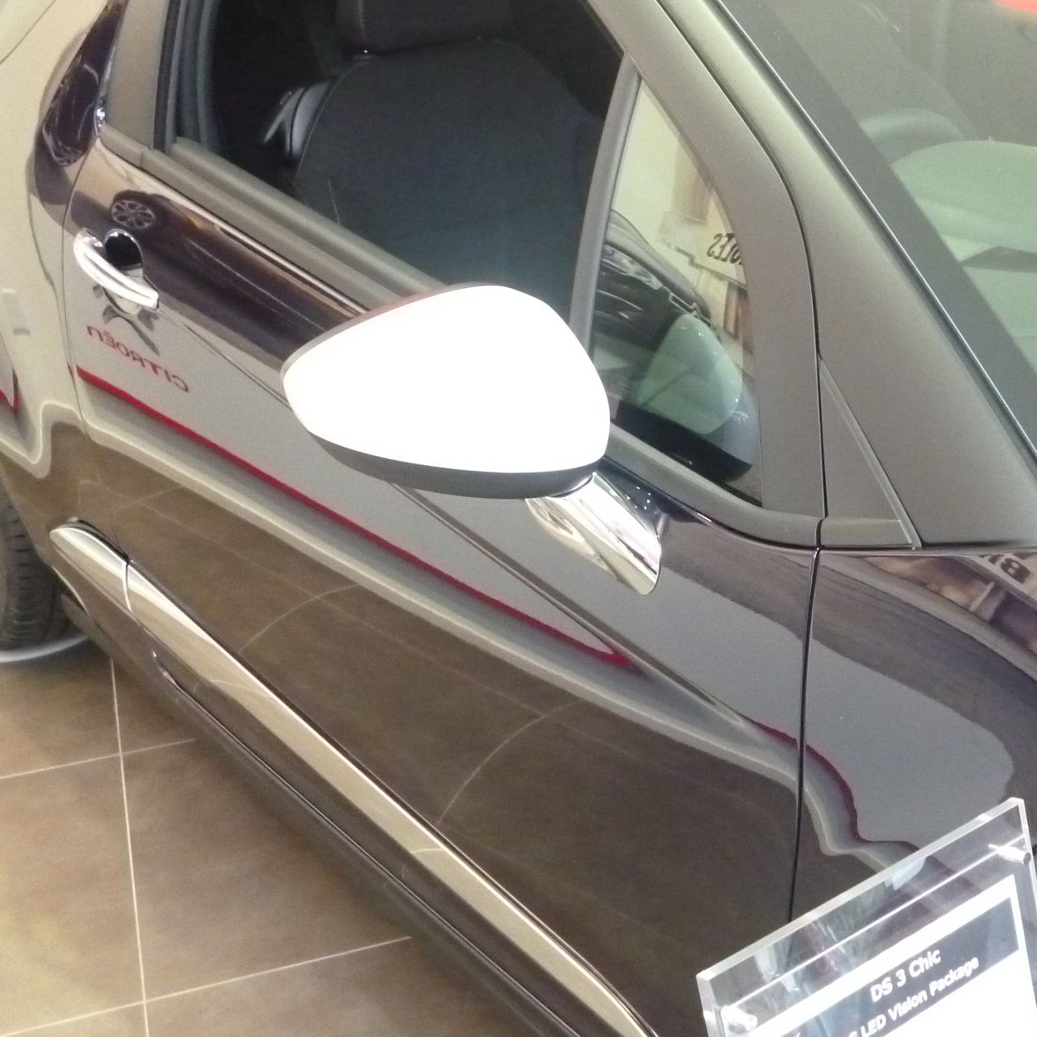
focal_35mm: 52
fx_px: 1762
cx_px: 826
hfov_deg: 31.9
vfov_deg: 32.7
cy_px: 422
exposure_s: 1/30
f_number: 3.3
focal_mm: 5.7
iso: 800
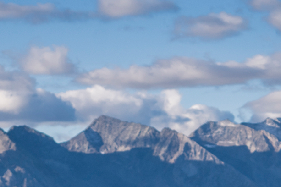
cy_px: 286
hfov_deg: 8.6
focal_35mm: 235
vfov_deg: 5.8
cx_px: -81
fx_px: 1833
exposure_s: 1/1000
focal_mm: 72
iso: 200
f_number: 5
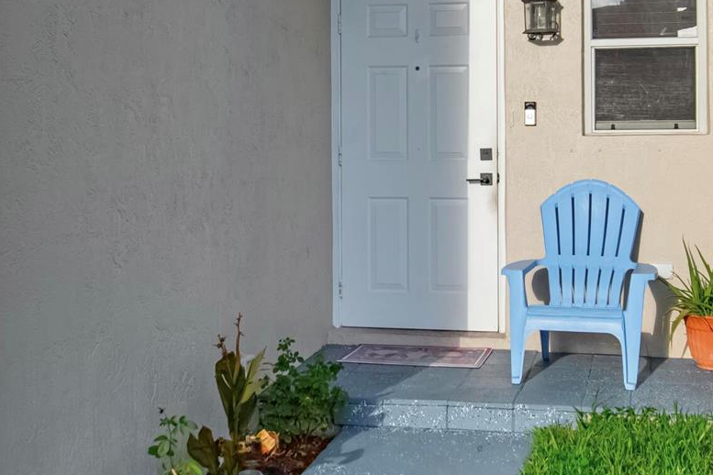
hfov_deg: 33.8
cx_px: 379
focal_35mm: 59
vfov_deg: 22.6
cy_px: 116
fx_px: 1175
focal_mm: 15
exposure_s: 1/320
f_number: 9
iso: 200
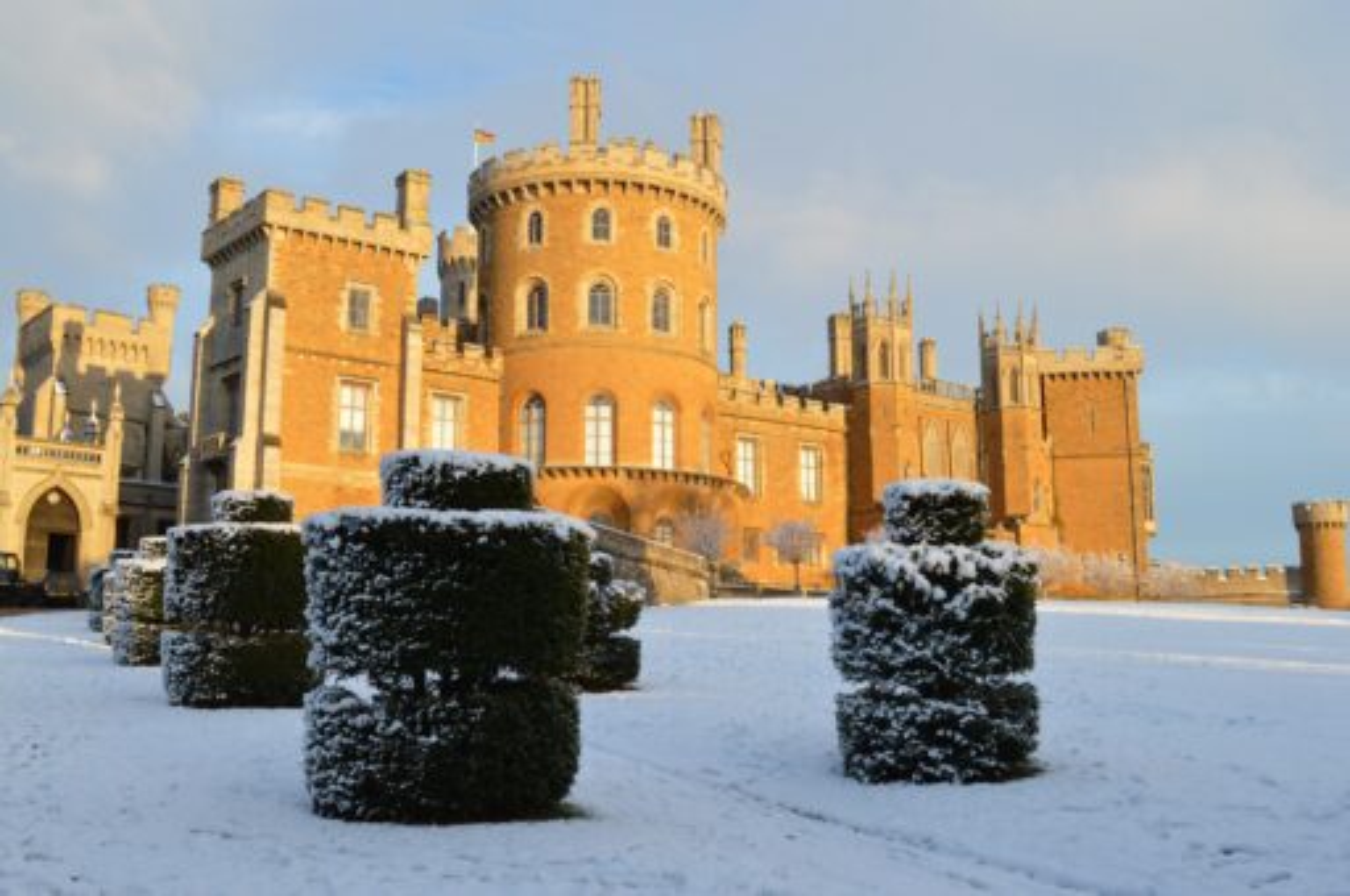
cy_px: 448
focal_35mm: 36
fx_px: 1348
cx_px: 675
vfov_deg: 36.8
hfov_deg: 53.2
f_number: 9
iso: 800
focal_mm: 24
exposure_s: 1/640
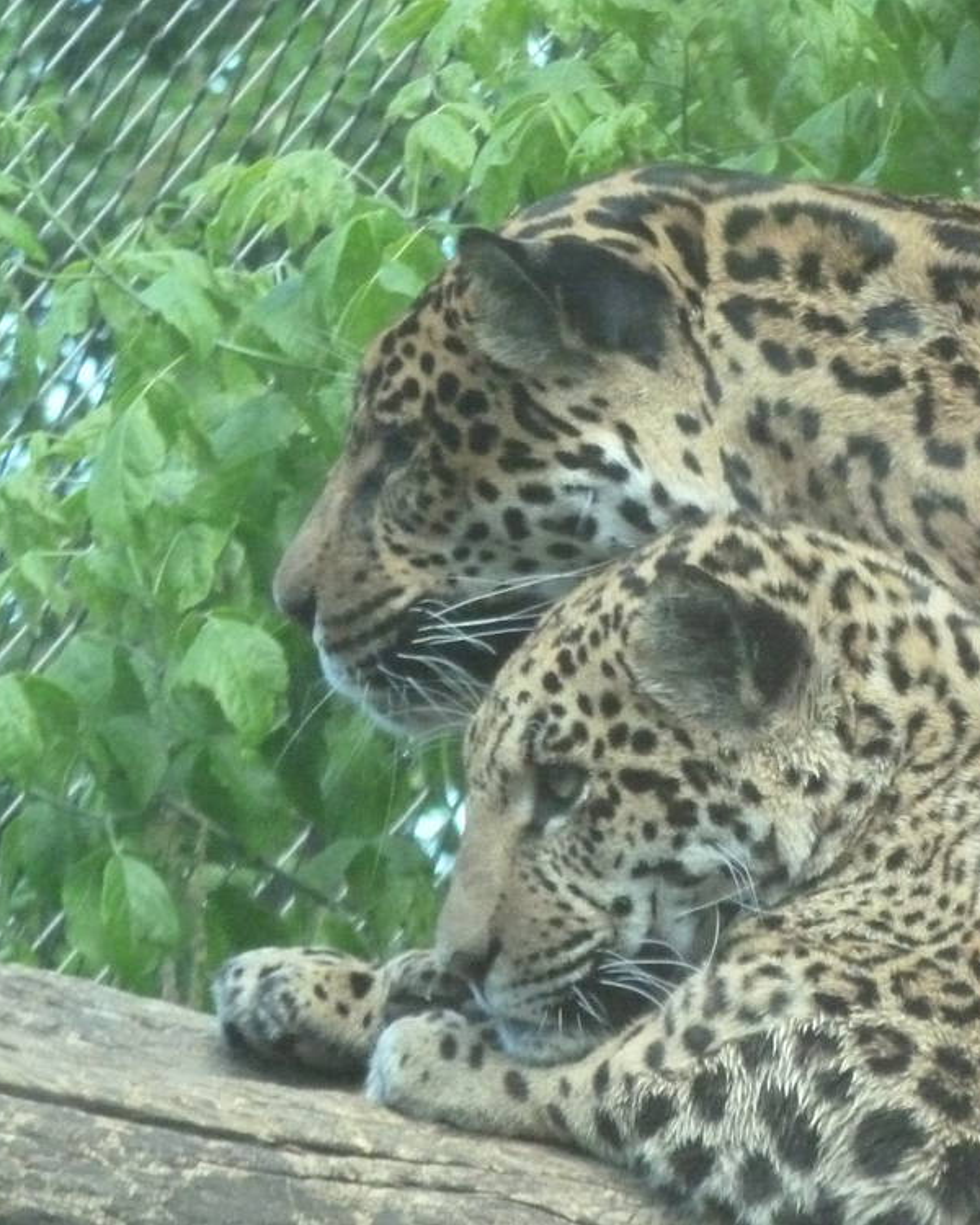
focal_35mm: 579
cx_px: 1083
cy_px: 665
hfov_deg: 2.7
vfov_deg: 3.3
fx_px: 20992
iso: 800
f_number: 4.8
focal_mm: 45.7
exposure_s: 1/320
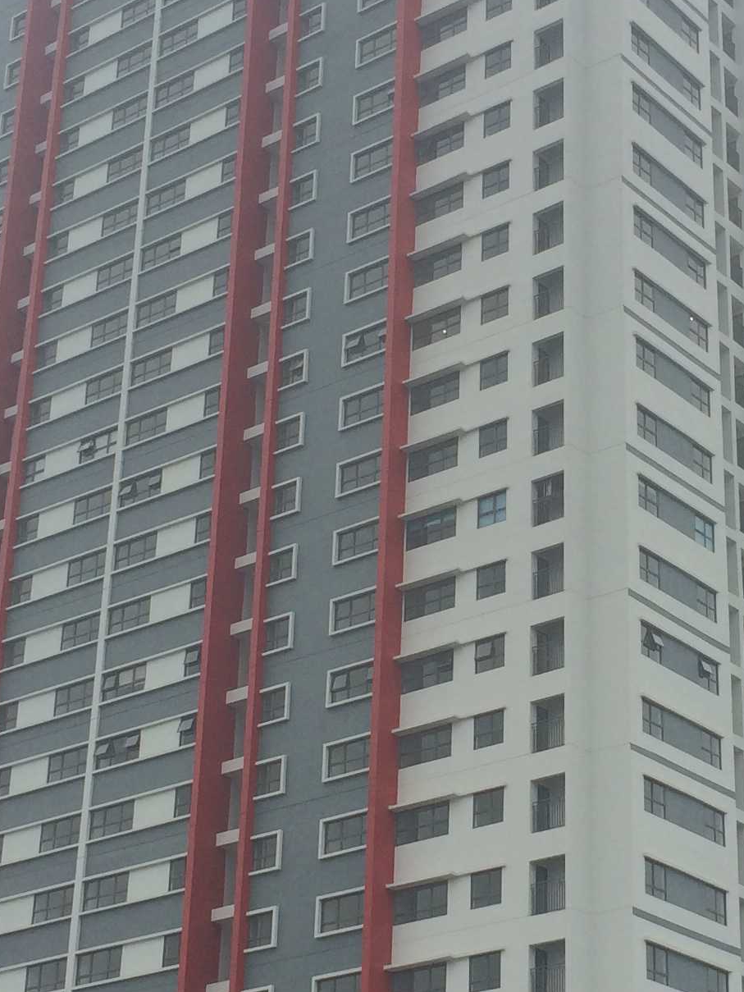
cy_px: 542
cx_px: 565
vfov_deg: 24.1
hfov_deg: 18.1
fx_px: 2321
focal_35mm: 81
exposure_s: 1/746
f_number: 2.2
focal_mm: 4.12
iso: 32
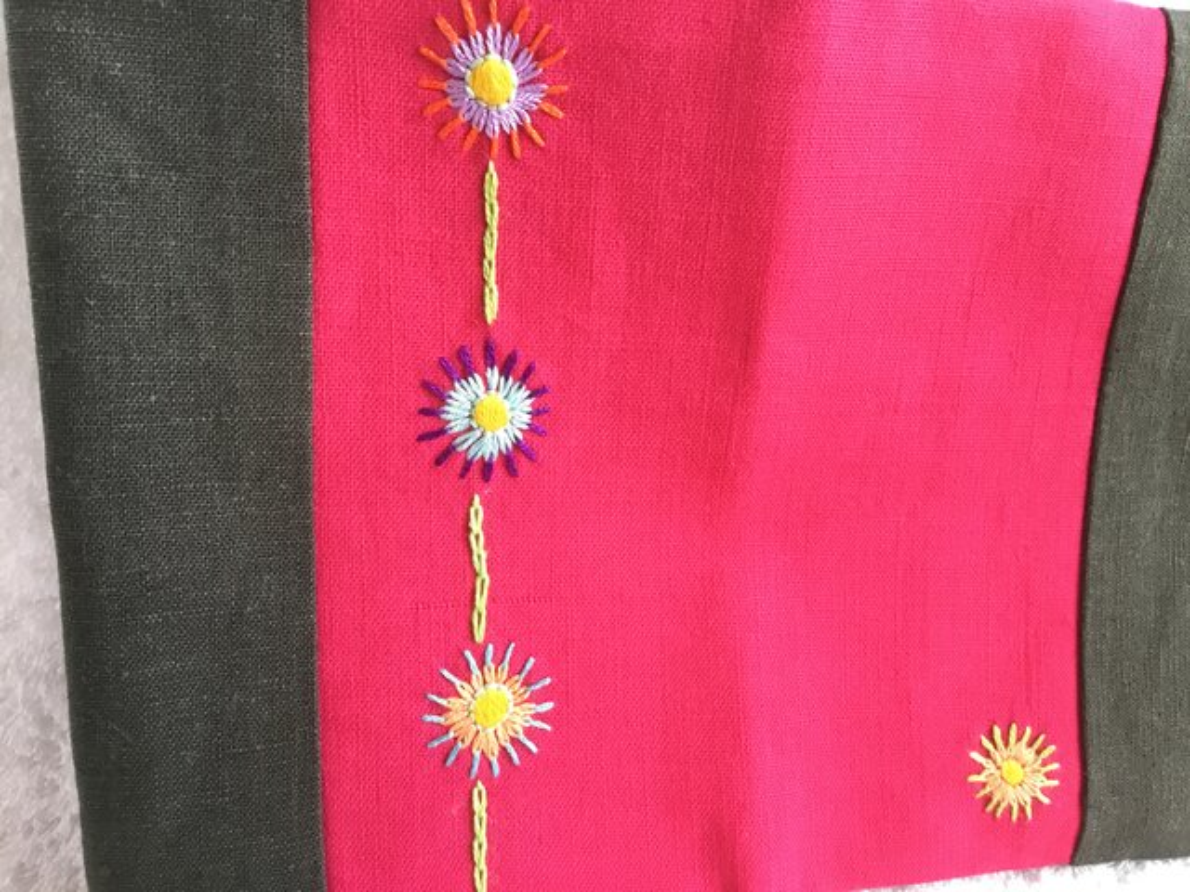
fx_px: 1066
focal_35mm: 31
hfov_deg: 58.4
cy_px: 446
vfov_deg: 45.4
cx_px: 595
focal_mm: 3.3
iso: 50
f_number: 2.4
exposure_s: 1/30
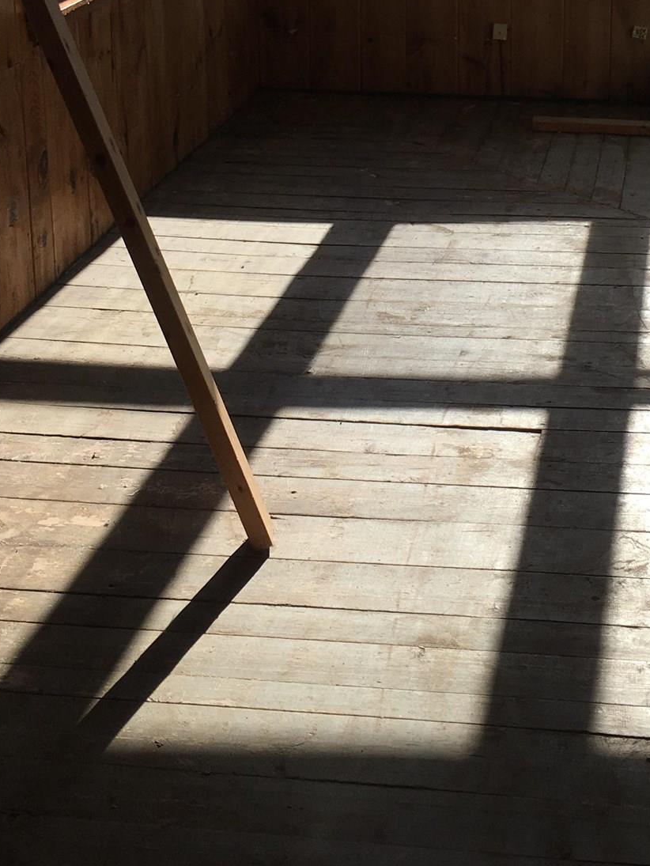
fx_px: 1526
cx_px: 444
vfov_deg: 30.5
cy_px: 120
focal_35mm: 61
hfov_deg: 23.9
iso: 25
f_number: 2.2
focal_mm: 4.15
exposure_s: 1/1183
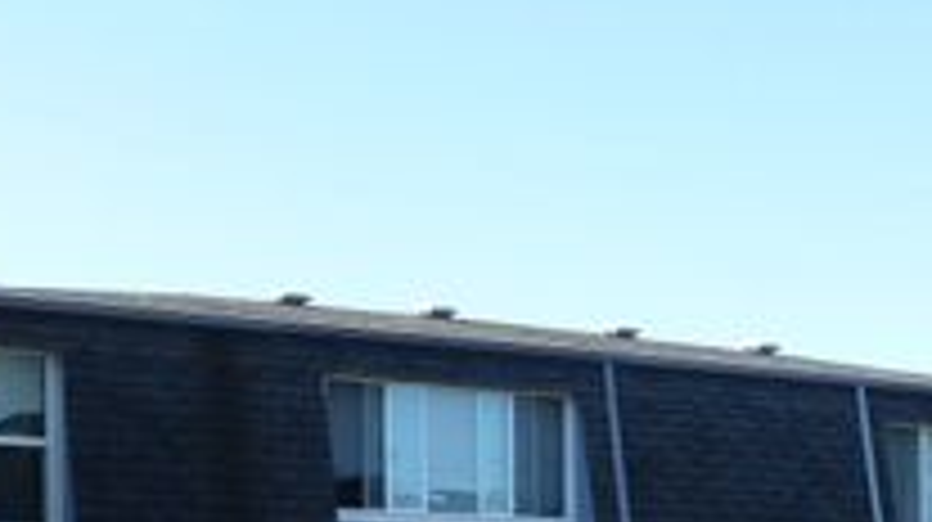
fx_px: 1951
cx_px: 774
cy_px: 727
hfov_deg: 26.3
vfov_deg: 14.4
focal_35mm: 79
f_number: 4
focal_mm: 5.4
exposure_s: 1/320
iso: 100
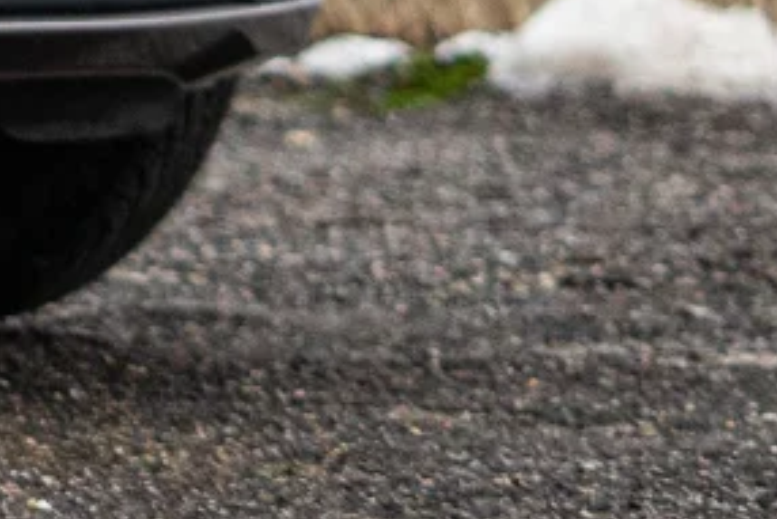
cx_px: -1456
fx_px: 12330
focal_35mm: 571
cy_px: -913
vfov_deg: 2.4
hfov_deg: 3.5
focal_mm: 85
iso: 500
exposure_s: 1/250
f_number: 2.8
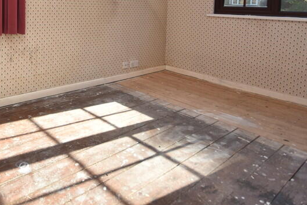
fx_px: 247
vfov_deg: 40.7
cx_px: 65
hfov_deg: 59.2
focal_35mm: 29
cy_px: 12
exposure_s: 1/200
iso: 160
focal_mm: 10
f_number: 5
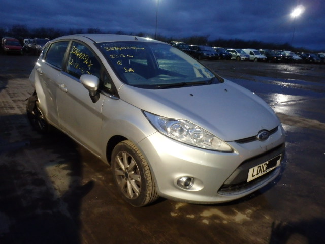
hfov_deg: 63.4
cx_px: 162
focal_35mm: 28
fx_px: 263
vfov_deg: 49.7
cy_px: 122
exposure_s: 1/15
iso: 800
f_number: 3.9
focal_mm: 5
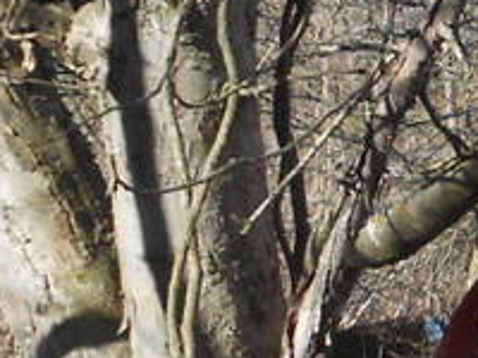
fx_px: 1919
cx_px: 981
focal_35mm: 139
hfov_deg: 12.4
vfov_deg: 10.6
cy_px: 327
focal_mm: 4.6
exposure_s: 1/320
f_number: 3.5
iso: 80
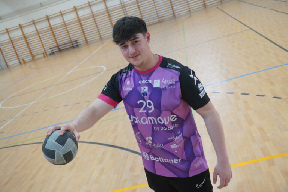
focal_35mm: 42
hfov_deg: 46.4
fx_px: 336
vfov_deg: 31.9
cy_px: 96
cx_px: 144
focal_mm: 28
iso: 2500
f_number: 4.5
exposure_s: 1/160
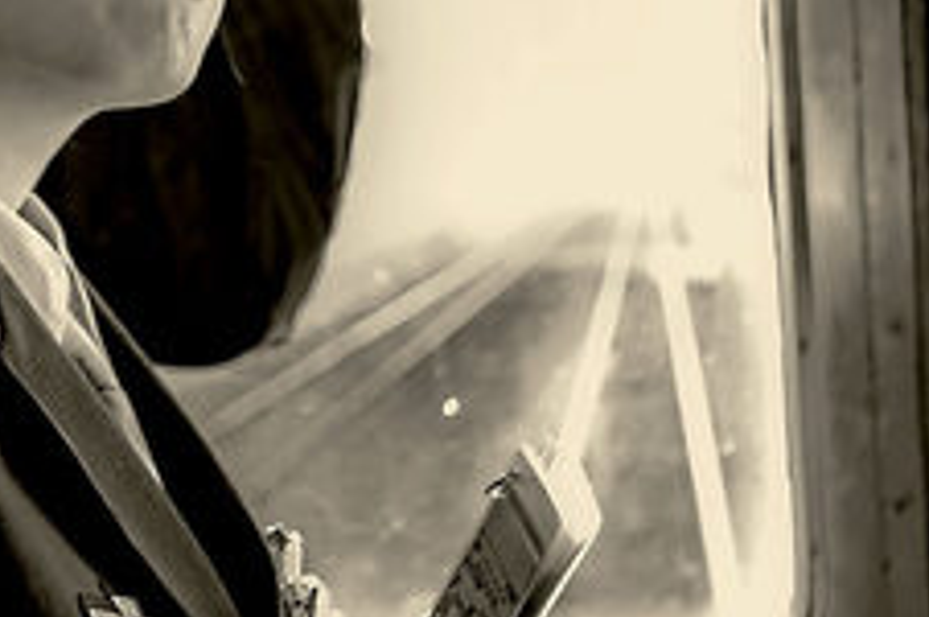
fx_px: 3350
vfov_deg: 10.3
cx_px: 160
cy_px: -138
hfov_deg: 15.7
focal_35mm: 130
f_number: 3.5
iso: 800
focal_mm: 33
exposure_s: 1/40
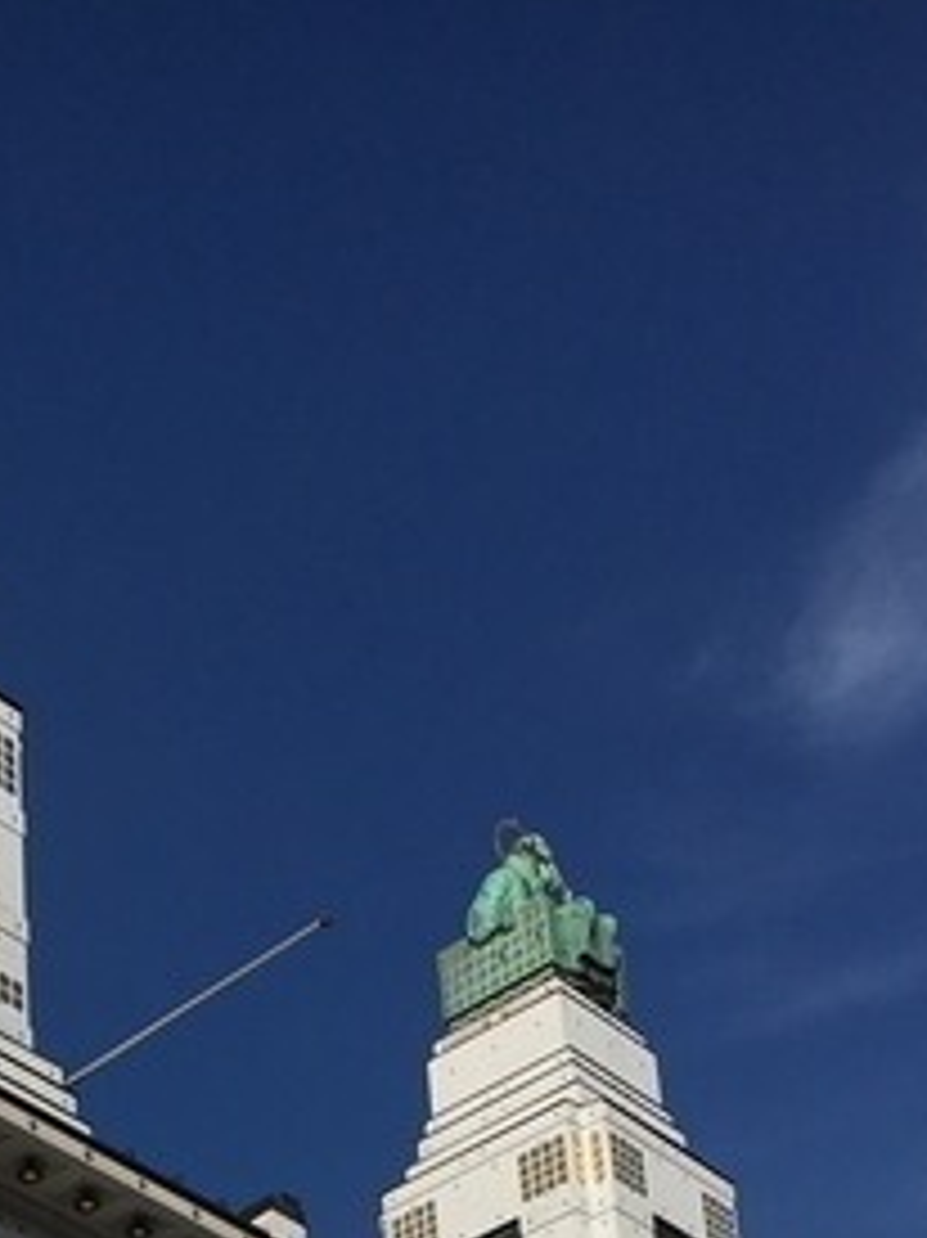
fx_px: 2894
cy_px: 1724
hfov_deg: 17.8
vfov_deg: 21.2
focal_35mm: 81
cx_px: 22
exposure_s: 1/4049
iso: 25
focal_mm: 4.15
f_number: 2.2
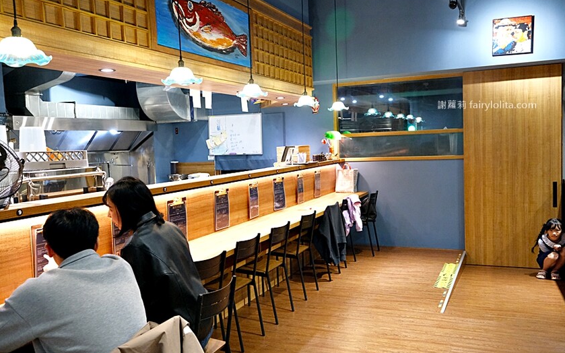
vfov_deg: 39.4
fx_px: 493
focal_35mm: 32
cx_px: 286
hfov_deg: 59.7
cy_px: 181
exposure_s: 1/80
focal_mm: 20.8
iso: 4000
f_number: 4.5
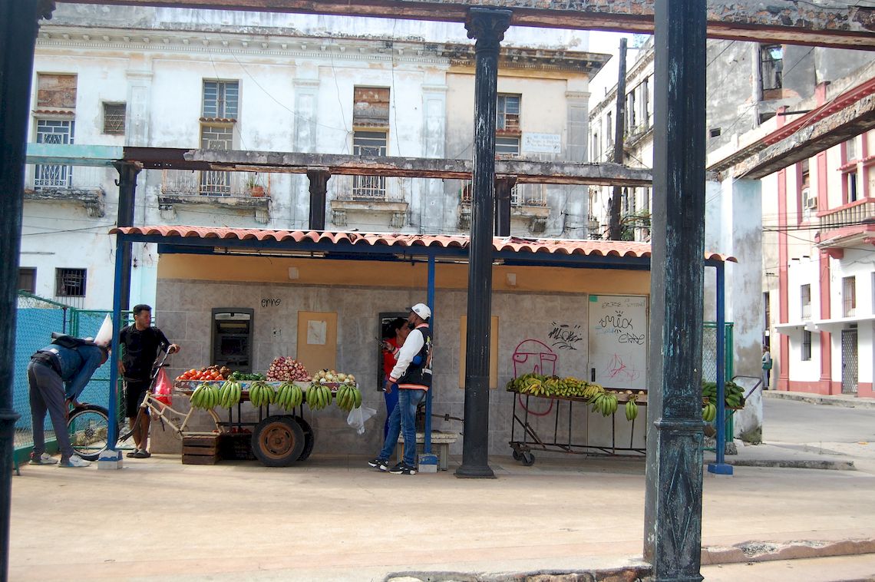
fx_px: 874
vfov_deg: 36.8
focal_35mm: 36
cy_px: 291
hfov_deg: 53.2
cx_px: 438
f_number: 4
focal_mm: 24
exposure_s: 1/640
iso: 400
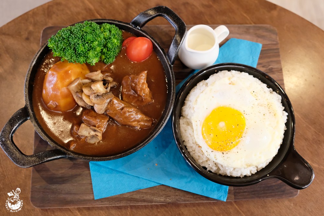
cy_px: 108
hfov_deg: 57.3
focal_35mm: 33
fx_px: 297
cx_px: 162
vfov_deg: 39.9
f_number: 4
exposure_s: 1/52
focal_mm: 22.3
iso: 3200
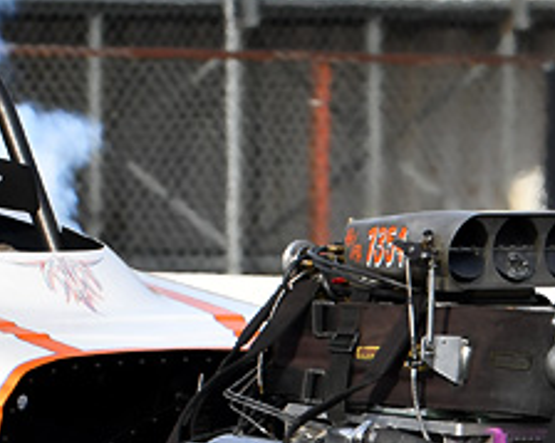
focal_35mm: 692
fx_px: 11362
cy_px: 281
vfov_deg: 2.2
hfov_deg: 2.8
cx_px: 223
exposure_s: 1/1000
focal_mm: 110
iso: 250
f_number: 5.6
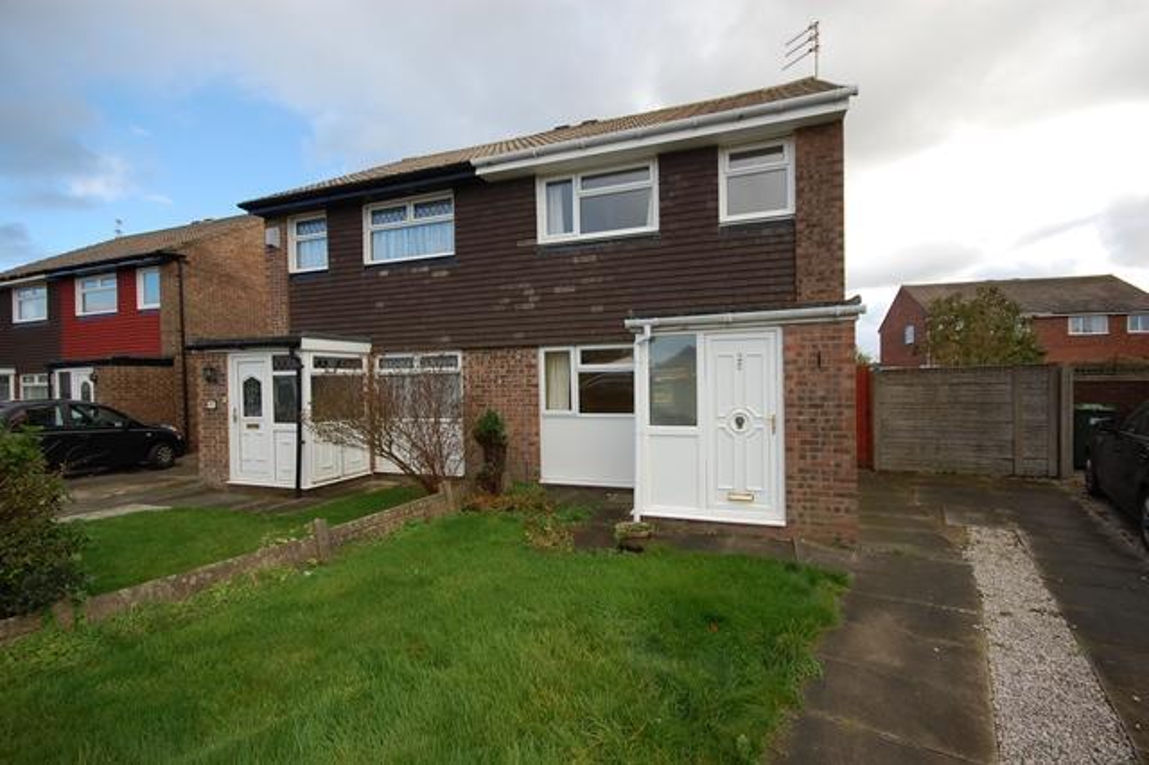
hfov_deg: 100.4
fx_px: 478
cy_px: 382
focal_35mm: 15
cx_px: 574
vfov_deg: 77.3
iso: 200
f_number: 6.3
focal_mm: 10
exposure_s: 1/160
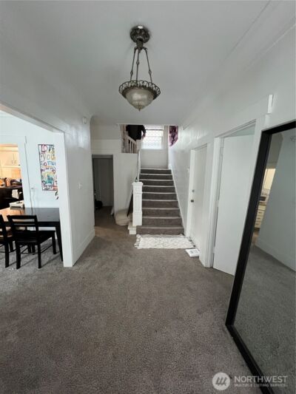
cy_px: 197
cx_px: 148
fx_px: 148
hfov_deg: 89.9
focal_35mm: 13
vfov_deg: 106.2
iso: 1000
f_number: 1.8
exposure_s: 1/60
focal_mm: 1.57
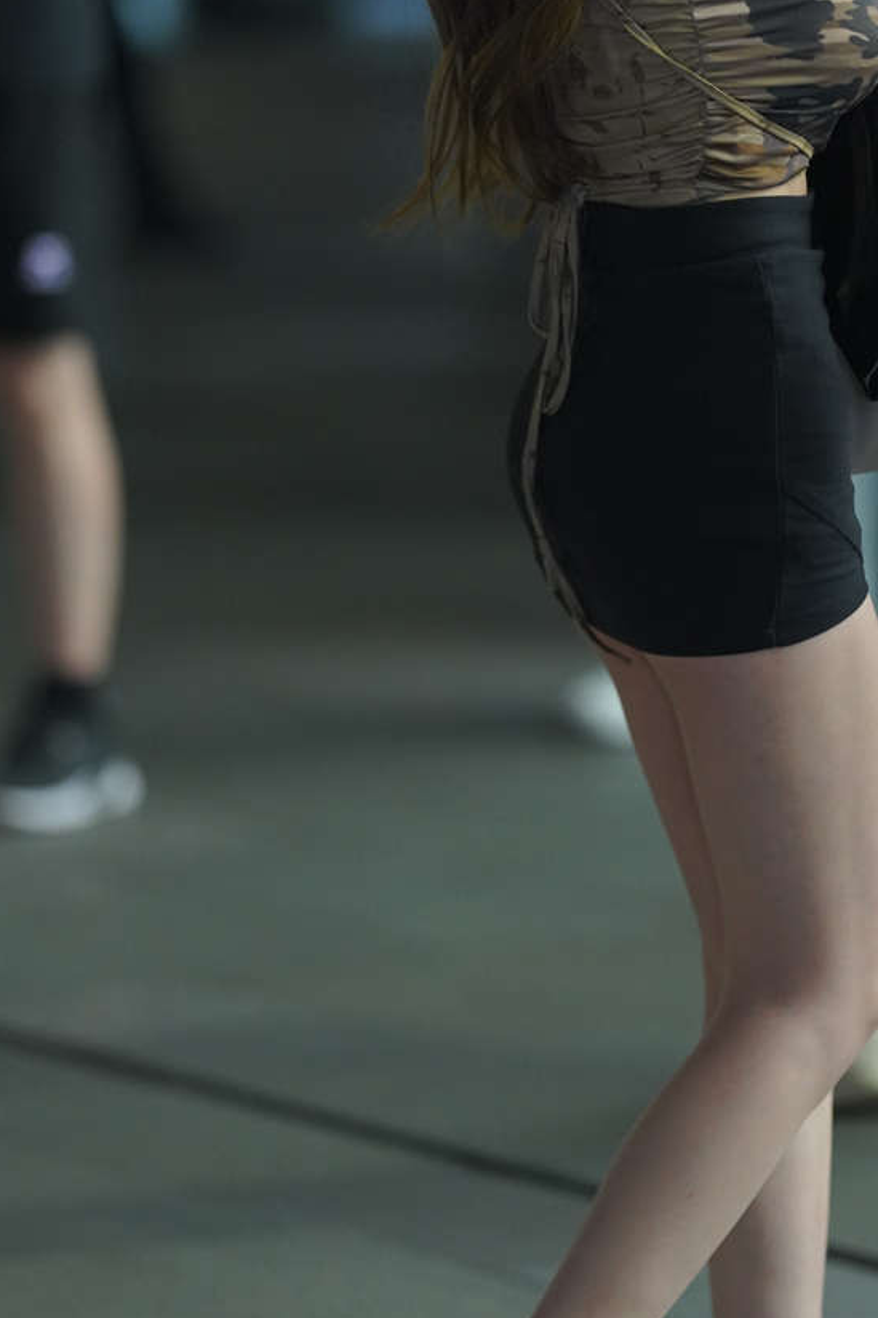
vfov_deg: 7.0
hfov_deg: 4.7
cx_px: 788
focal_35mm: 295
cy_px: 384
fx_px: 10796
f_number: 2
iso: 1600
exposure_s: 1/200
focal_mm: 135
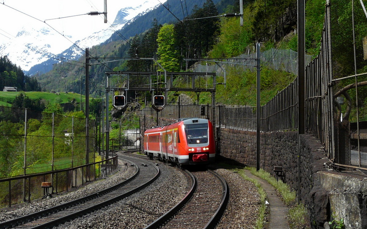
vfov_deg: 26.3
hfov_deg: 41.1
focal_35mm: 49
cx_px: 184
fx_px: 490
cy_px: 129
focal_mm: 7.5
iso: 100
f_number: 5.6
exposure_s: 1/320
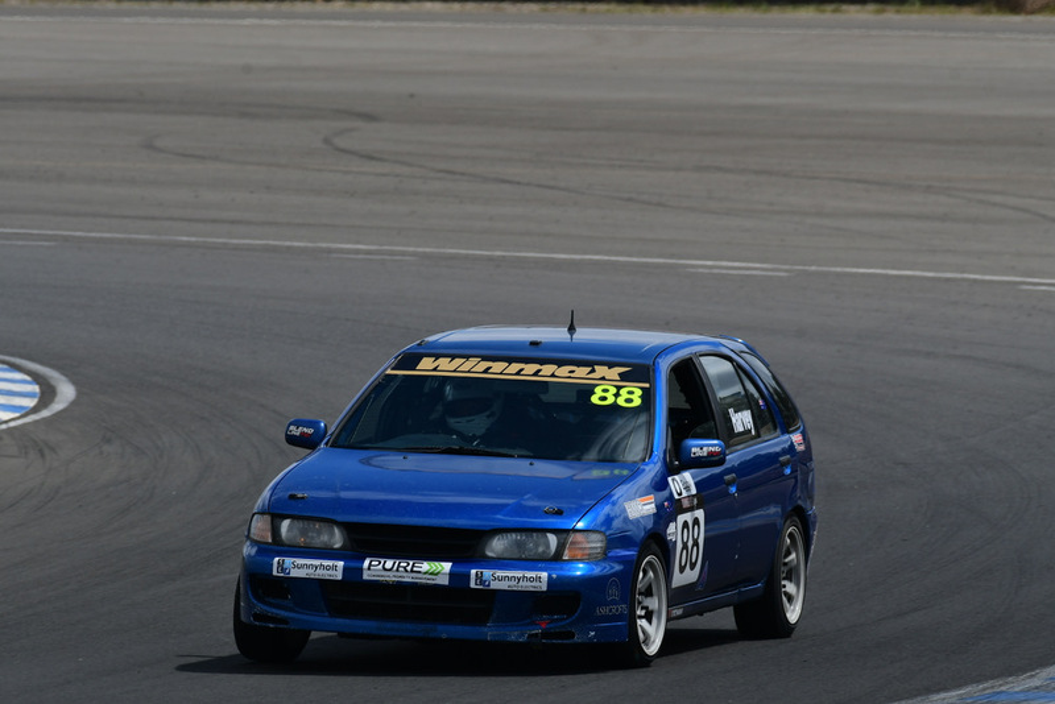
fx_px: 20227
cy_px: 352
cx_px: 528
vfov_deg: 2.0
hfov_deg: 3.0
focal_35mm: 690
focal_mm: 460
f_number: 10
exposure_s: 1/640
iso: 200
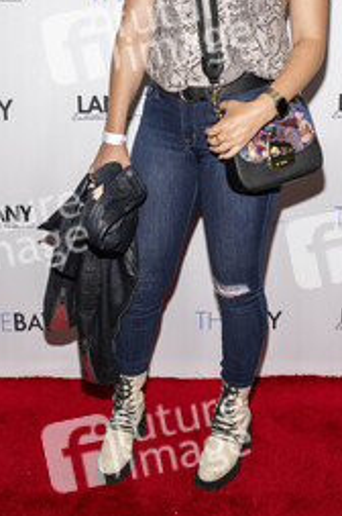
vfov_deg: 39.5
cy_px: 139
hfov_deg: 27.4
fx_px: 700
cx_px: 206
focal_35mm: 49
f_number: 5.6
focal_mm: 31
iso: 800
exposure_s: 1/200
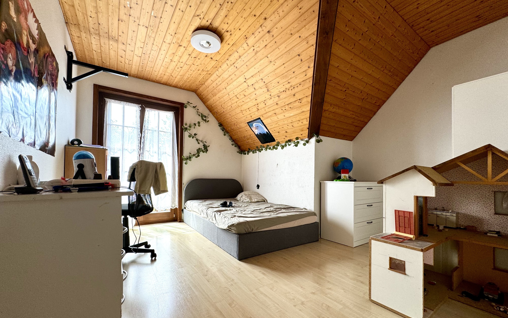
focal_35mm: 15
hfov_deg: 101.5
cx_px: 252
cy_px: 175
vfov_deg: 74.6
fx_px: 208
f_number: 2.2
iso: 80
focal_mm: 2.22
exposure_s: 1/99
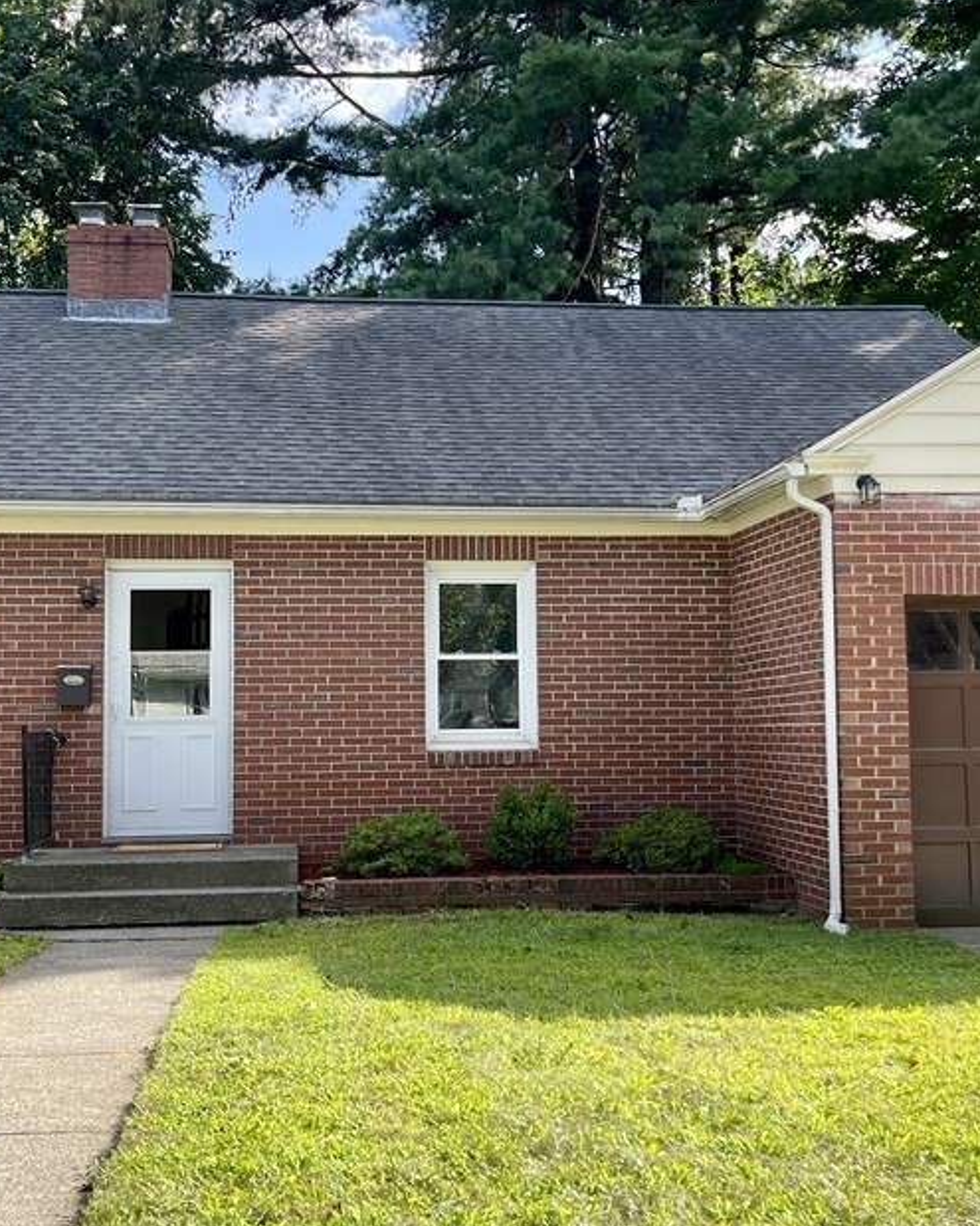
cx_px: 449
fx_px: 1523
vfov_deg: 43.8
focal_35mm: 42
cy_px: 594
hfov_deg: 35.6
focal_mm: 5.1
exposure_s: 1/848
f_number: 1.6
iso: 32
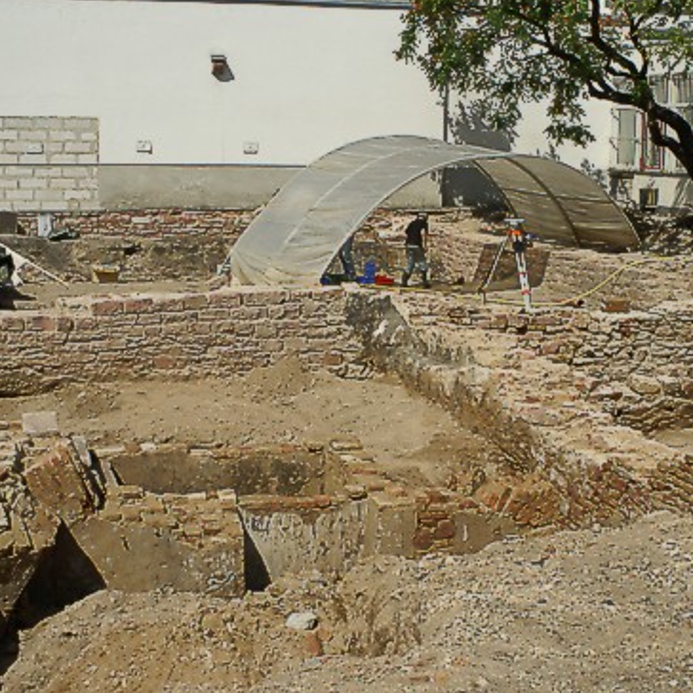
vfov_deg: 31.6
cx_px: 367
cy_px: 345
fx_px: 1223
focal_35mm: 54
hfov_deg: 31.6
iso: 100
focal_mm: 28
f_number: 11
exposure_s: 1/400
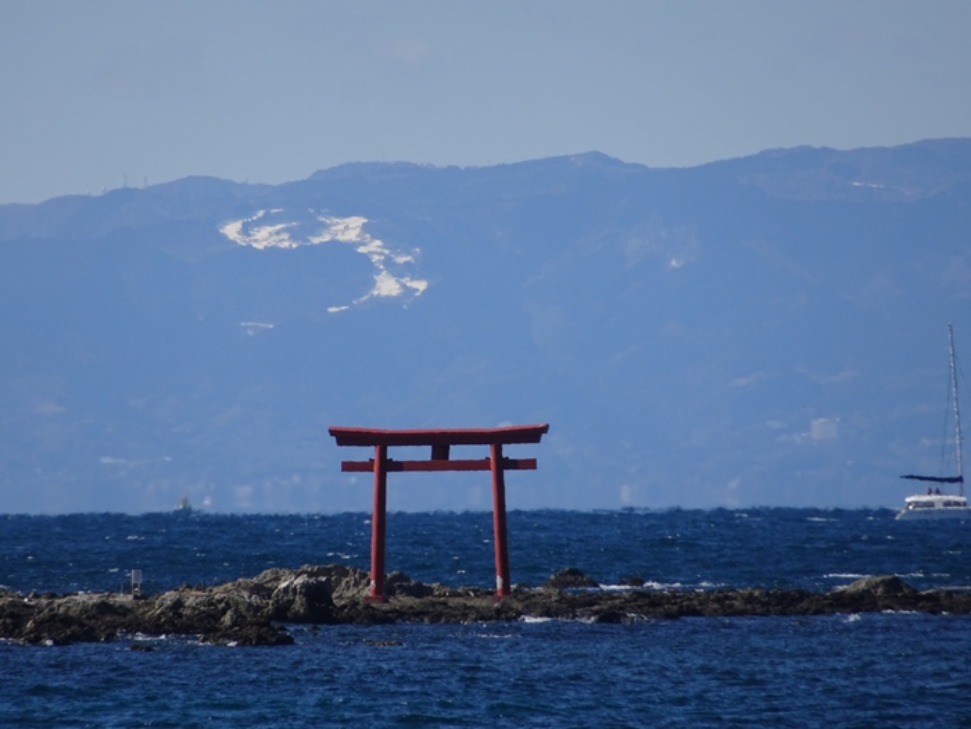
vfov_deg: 2.4
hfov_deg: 3.2
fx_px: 17335
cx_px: 486
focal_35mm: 618
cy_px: 364
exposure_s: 1/400
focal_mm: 105.56
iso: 80
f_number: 6.3
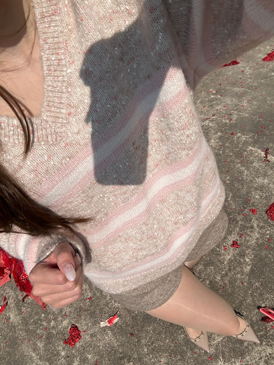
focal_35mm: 23
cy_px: 182
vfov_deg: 73.9
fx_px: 243
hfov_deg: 58.9
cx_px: 137
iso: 25
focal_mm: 2.69
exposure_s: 1/4464
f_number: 1.9
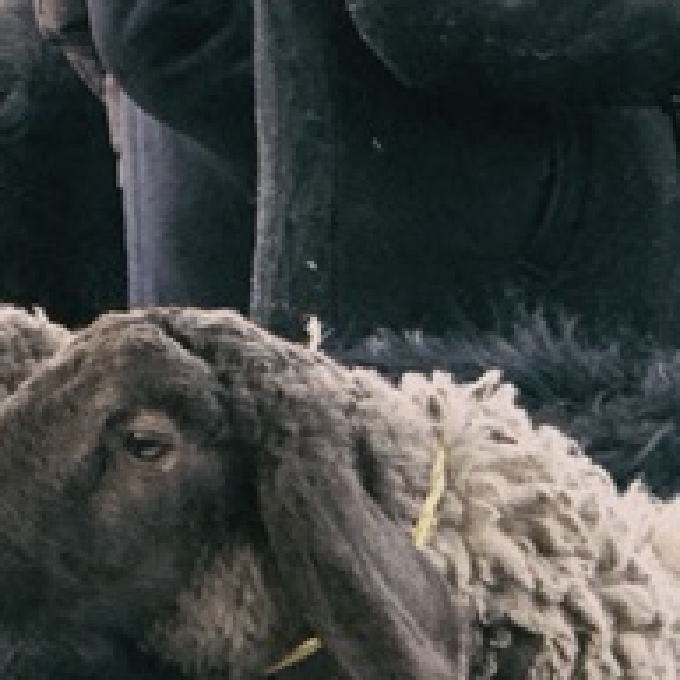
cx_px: -817
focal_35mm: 563
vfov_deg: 3.1
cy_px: -331
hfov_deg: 3.1
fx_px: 12513
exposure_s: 1/121
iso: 100
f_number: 2.8
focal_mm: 15.66
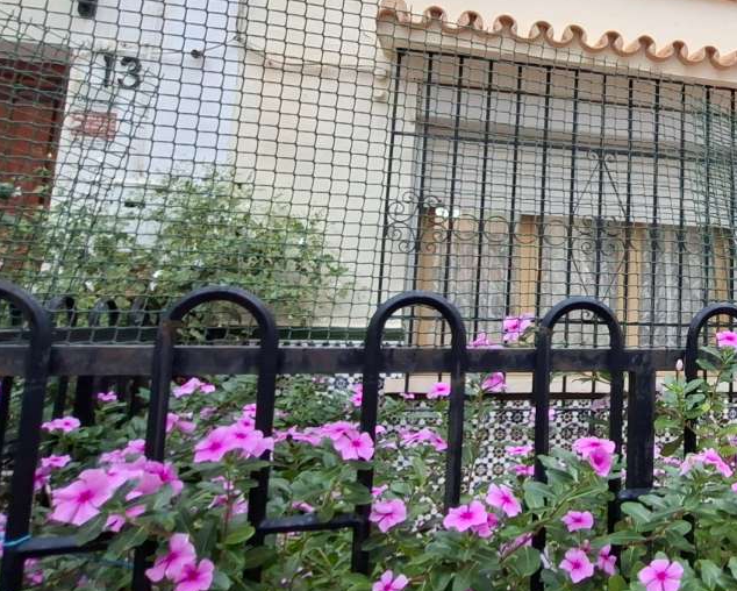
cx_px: 644
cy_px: 237
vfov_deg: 48.3
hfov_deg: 52.6
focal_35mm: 30
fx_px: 655
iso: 200
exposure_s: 1/40
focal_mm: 1.74
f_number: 2.2
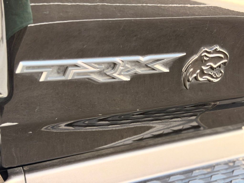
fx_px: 338
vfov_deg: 30.3
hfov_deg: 39.7
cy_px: 92
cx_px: 122
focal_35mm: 48
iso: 100
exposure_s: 1/62
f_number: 1.78
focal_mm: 6.76
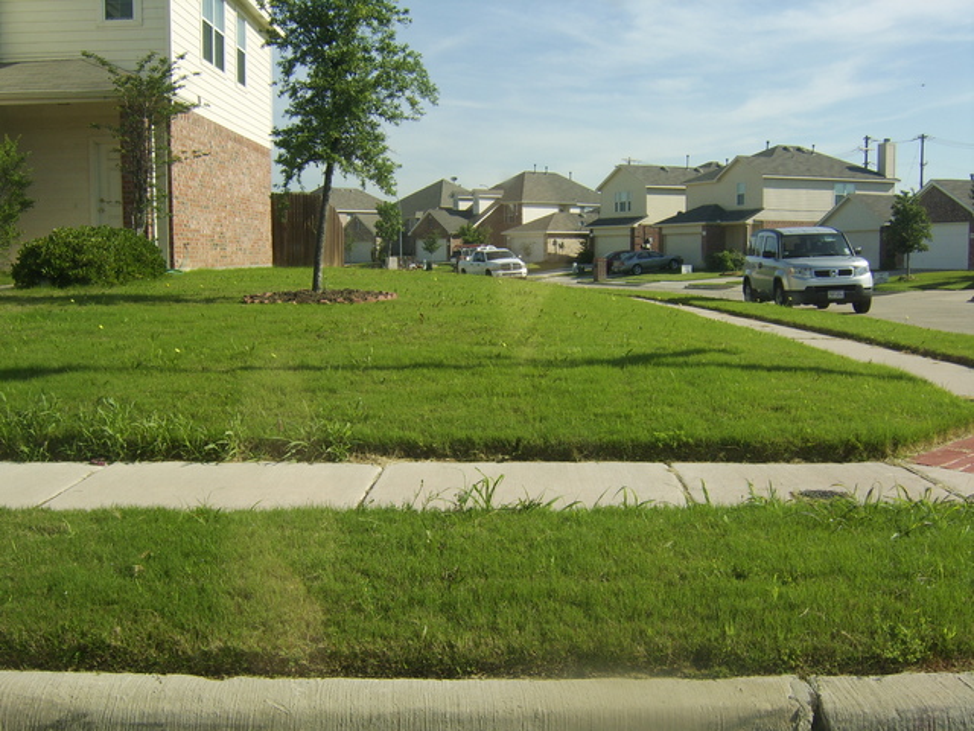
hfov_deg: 58.4
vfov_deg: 45.4
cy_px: 366
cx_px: 487
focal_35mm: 31
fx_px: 872
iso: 71
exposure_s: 1/125
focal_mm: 8.13
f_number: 5.6
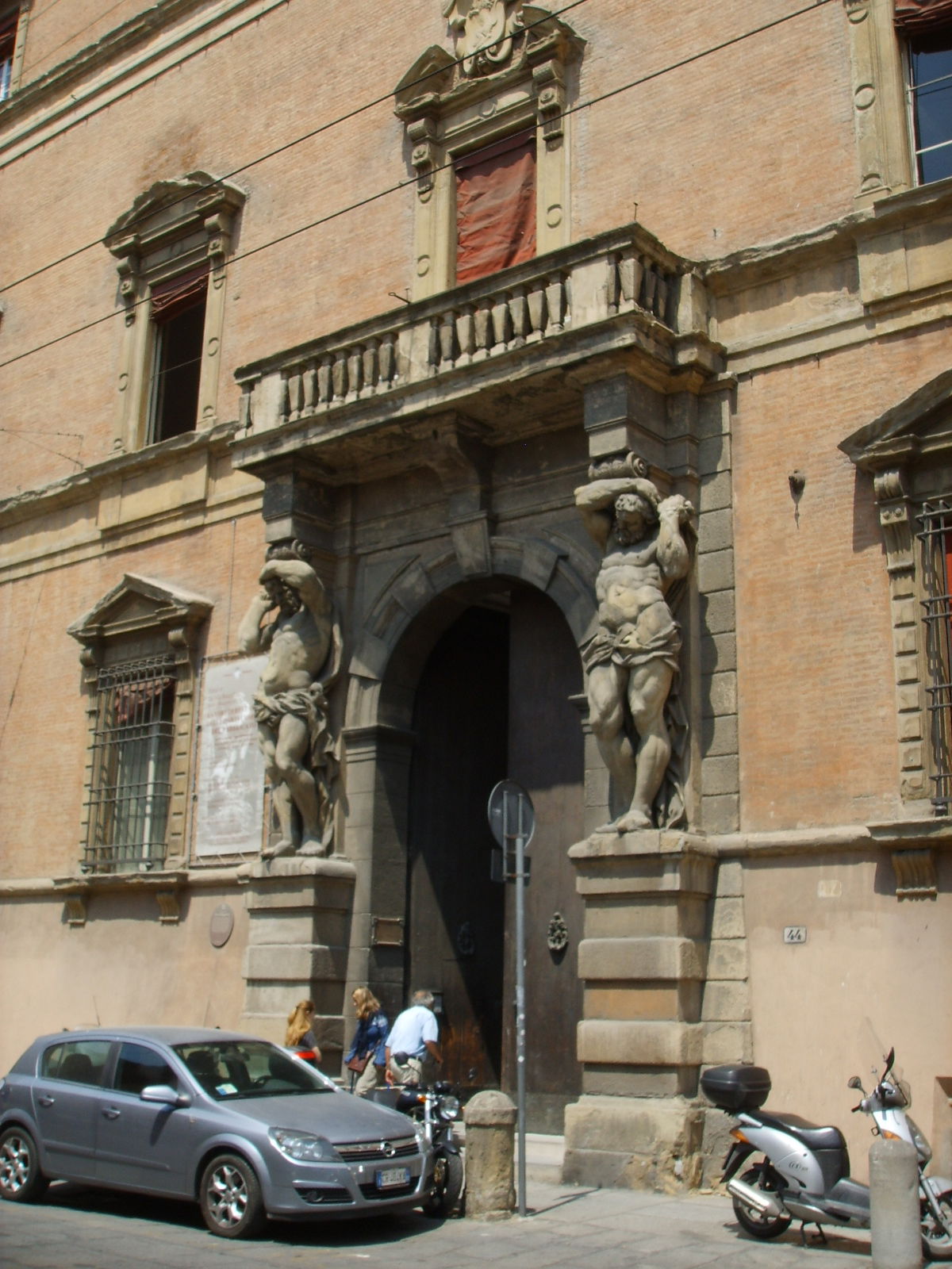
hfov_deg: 36.8
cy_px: 634
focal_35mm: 39
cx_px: 476
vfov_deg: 47.9
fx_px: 1430
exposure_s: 1/250
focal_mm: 6.6
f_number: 6.3
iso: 50
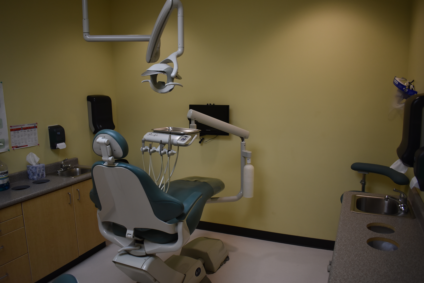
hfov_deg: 67.4
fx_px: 318
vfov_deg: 47.9
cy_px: 142
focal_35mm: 27
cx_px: 212
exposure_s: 1/250
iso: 500
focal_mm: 18
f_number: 3.5
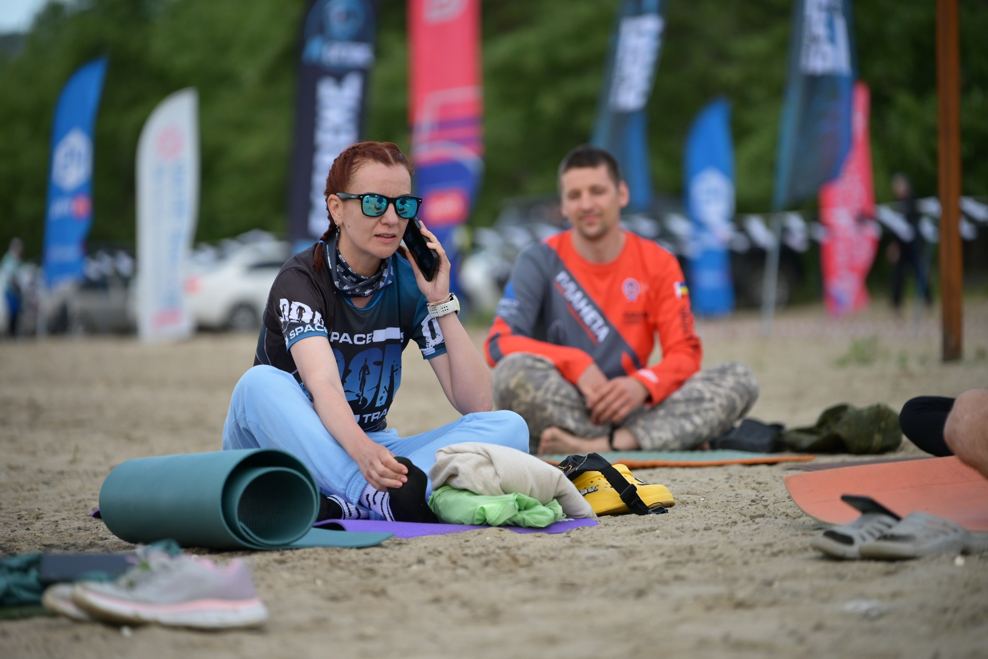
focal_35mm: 150
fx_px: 4117
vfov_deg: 9.1
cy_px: 330
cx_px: 494
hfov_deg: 13.7
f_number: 2.8
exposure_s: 1/2500
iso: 1000
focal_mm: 150
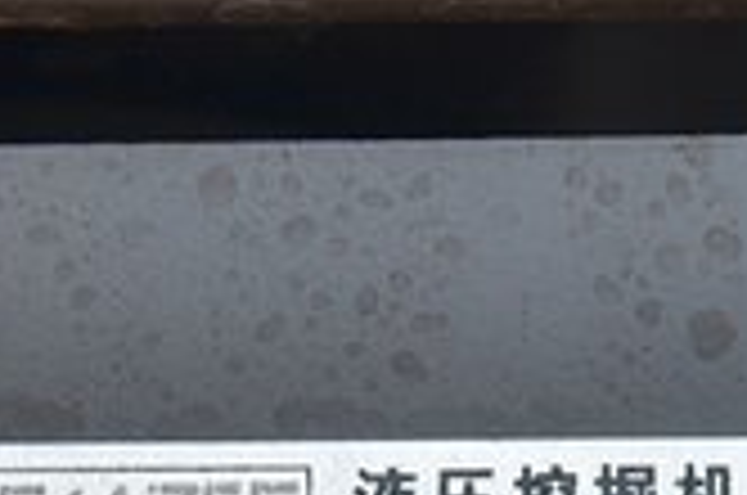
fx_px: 5695
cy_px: 1078
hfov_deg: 7.5
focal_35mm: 275
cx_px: 162
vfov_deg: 4.9
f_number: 7.1
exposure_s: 1/200
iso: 320
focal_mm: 38
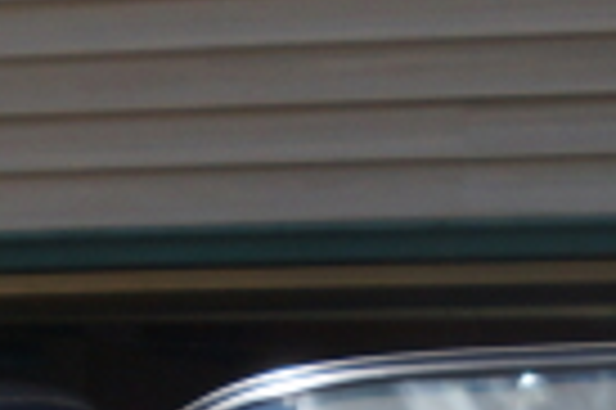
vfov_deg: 6.1
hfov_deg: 9.4
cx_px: 1452
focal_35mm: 197
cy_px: 1455
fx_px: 3367
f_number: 6.3
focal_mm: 18
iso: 100
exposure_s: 1/160
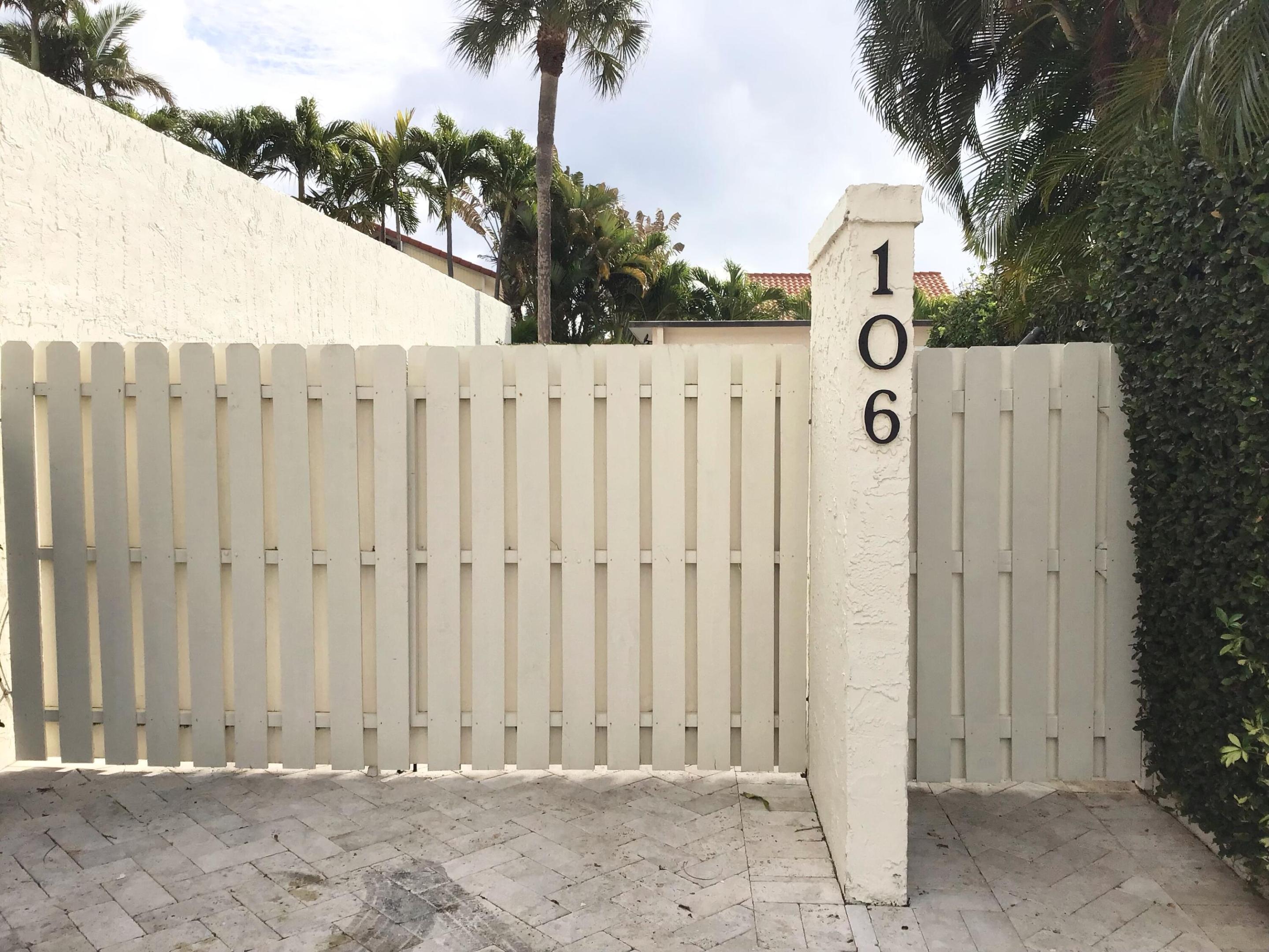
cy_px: 476
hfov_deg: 58.4
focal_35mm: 31
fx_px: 1136
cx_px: 634
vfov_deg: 45.4
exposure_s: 1/1481
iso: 25
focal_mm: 3.3
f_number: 2.4
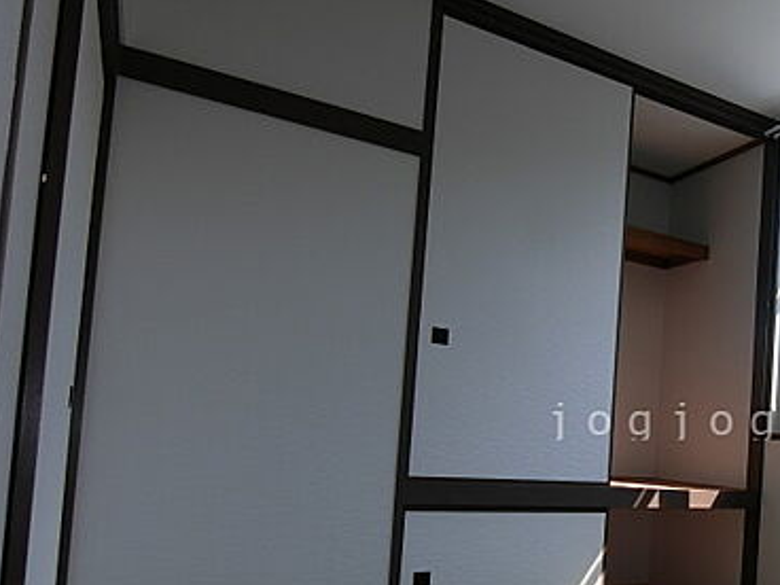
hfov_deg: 50.6
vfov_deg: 42.0
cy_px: 420
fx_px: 744
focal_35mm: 33
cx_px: 666
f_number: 2.7
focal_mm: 4.06
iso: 80
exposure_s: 1/400
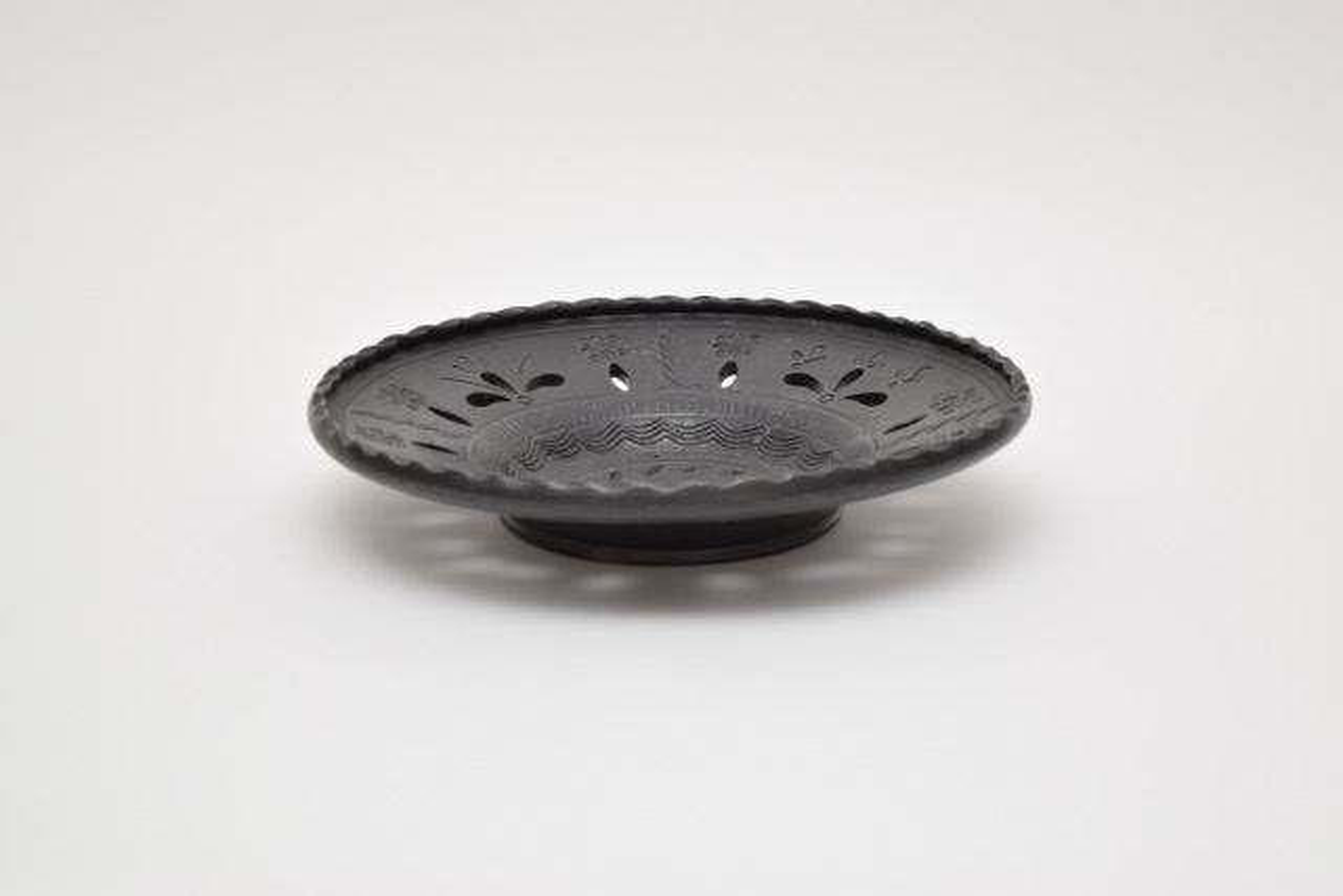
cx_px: 672
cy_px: 448
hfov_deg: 24.6
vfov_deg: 16.6
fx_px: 3078
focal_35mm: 82
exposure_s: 1/125
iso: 800
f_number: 5.6
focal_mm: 55
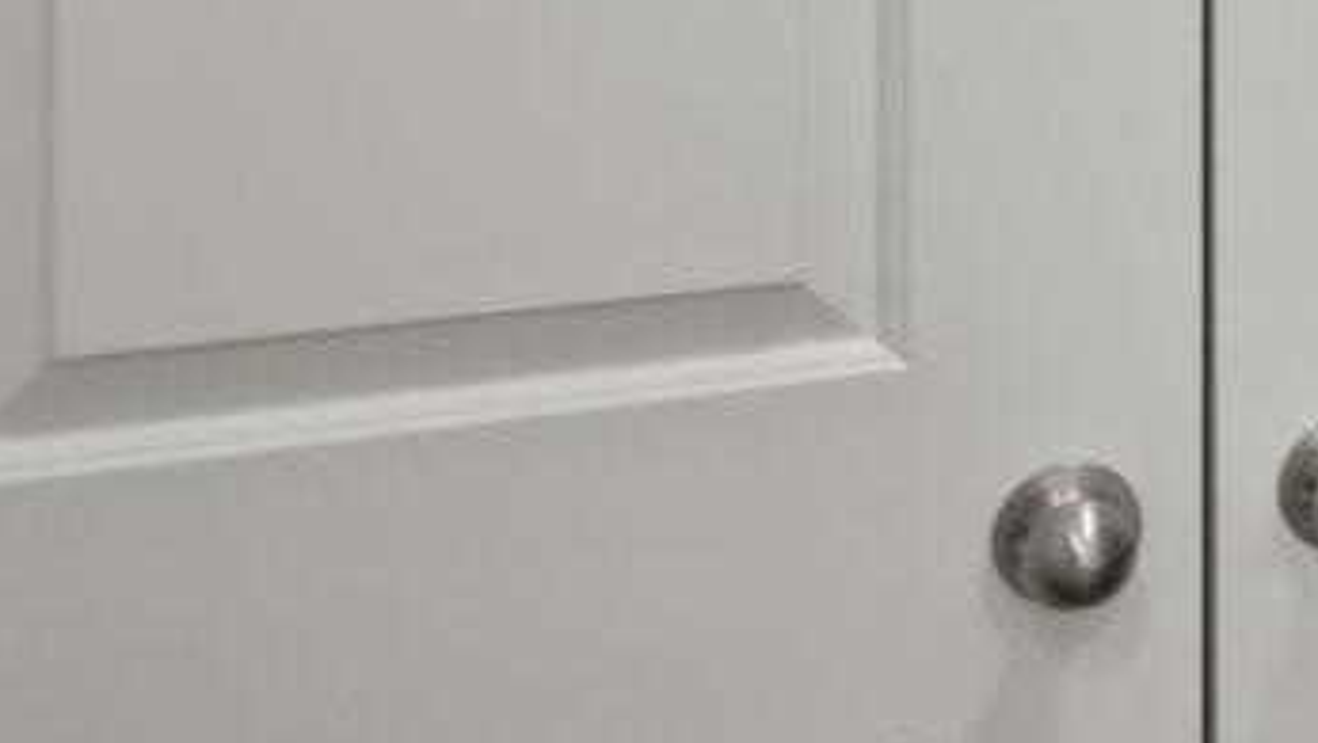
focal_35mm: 62
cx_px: 2126
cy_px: -124
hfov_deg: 24.0
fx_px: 2168
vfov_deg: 18.5
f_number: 11
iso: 100
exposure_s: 4
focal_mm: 16
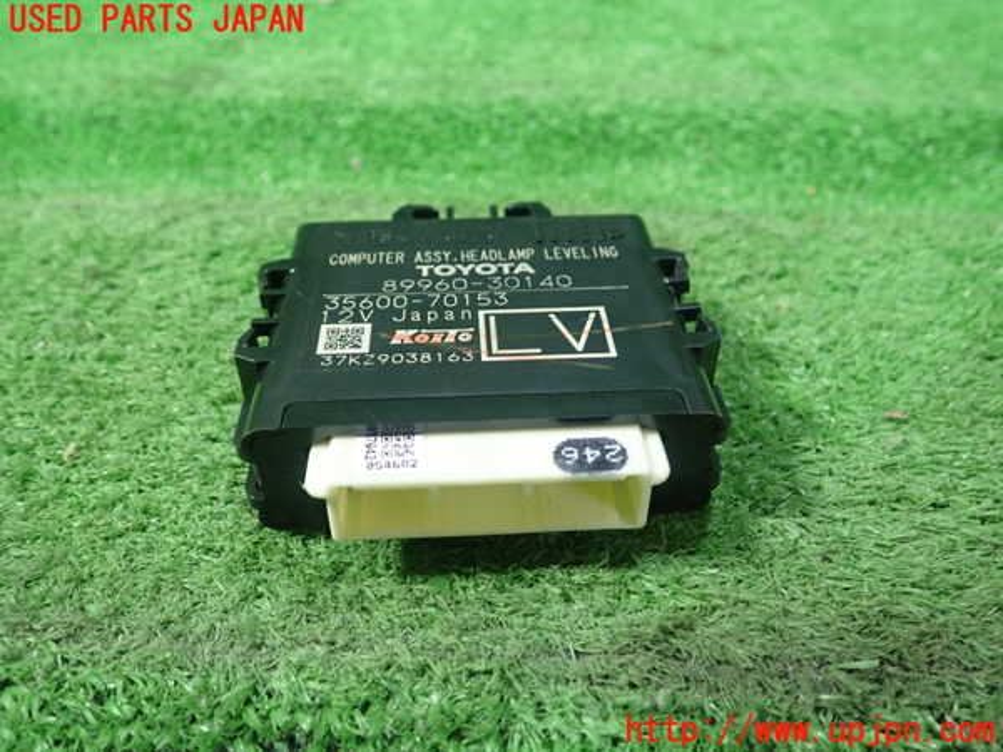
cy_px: 376
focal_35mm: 30
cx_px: 502
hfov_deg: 60.0
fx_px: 869
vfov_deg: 46.8
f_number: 2.3
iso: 800
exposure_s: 1/125
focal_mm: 5.5
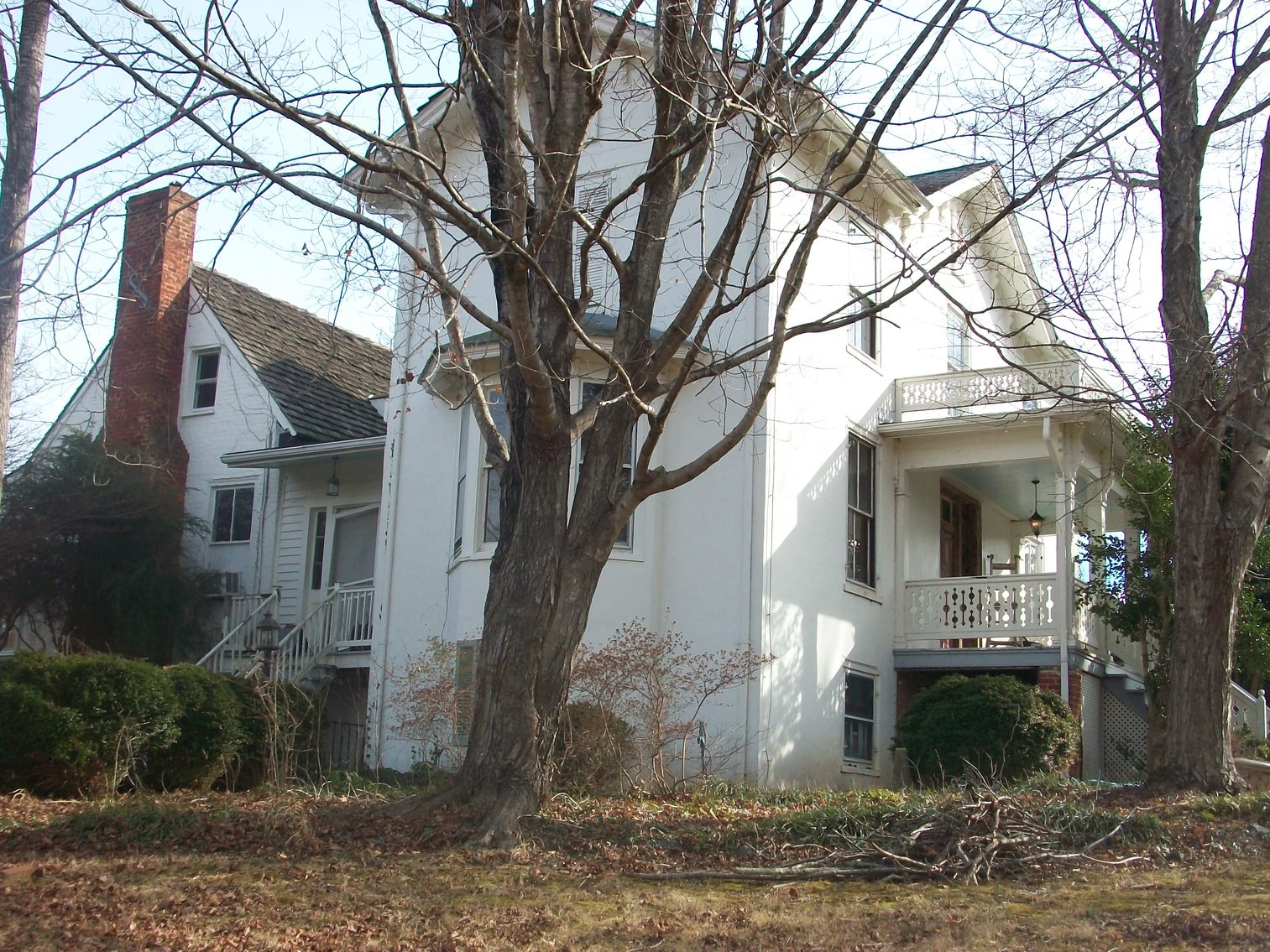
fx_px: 1541
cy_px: 476
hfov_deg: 44.8
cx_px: 635
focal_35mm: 42
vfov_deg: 34.4
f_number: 3.2
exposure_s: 1/400
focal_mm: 7.1
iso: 80
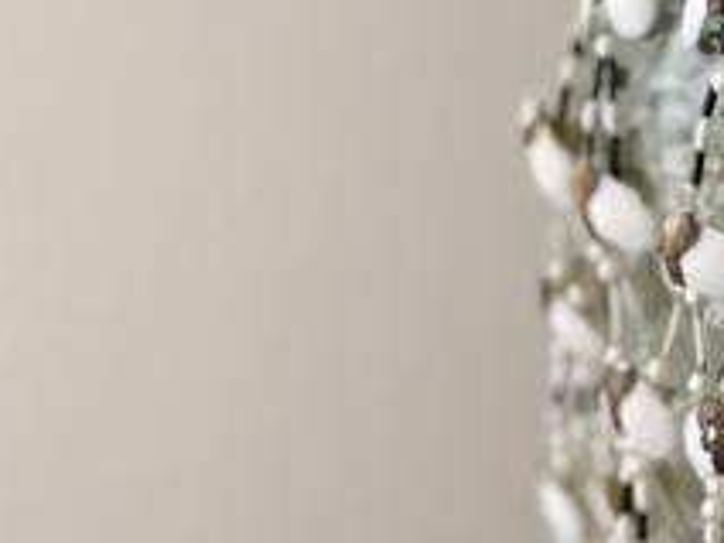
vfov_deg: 16.9
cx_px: 885
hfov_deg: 21.1
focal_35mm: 86
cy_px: 511
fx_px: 1799
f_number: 1.8
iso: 160
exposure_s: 1/60
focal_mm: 4.25
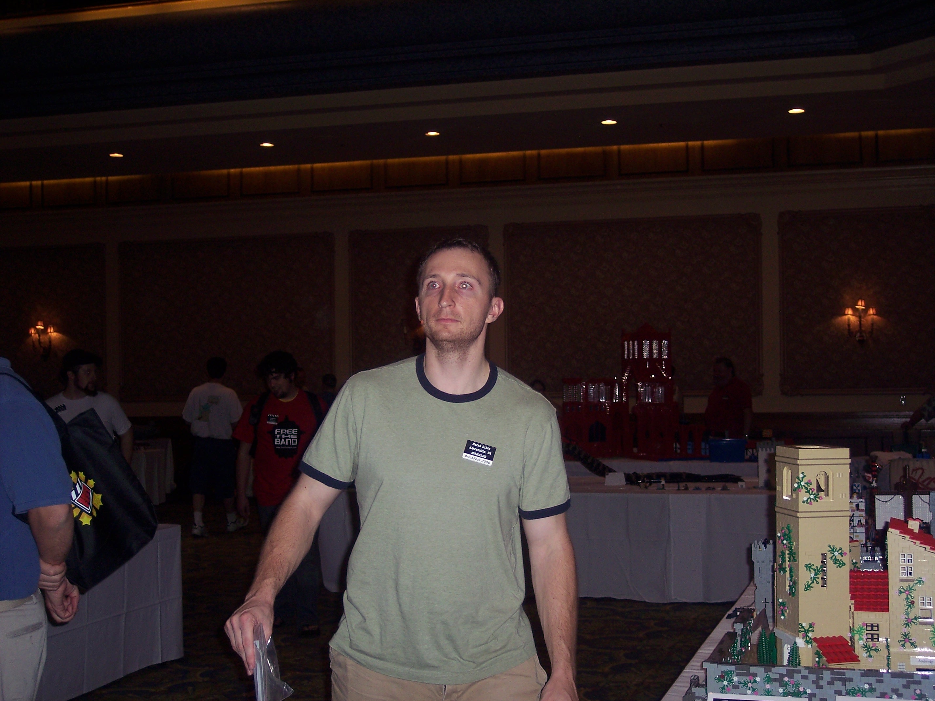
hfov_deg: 36.8
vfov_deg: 28.0
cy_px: 350
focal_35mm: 52
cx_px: 468
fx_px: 1405
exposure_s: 1/60
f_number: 3.4
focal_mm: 10.7
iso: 100
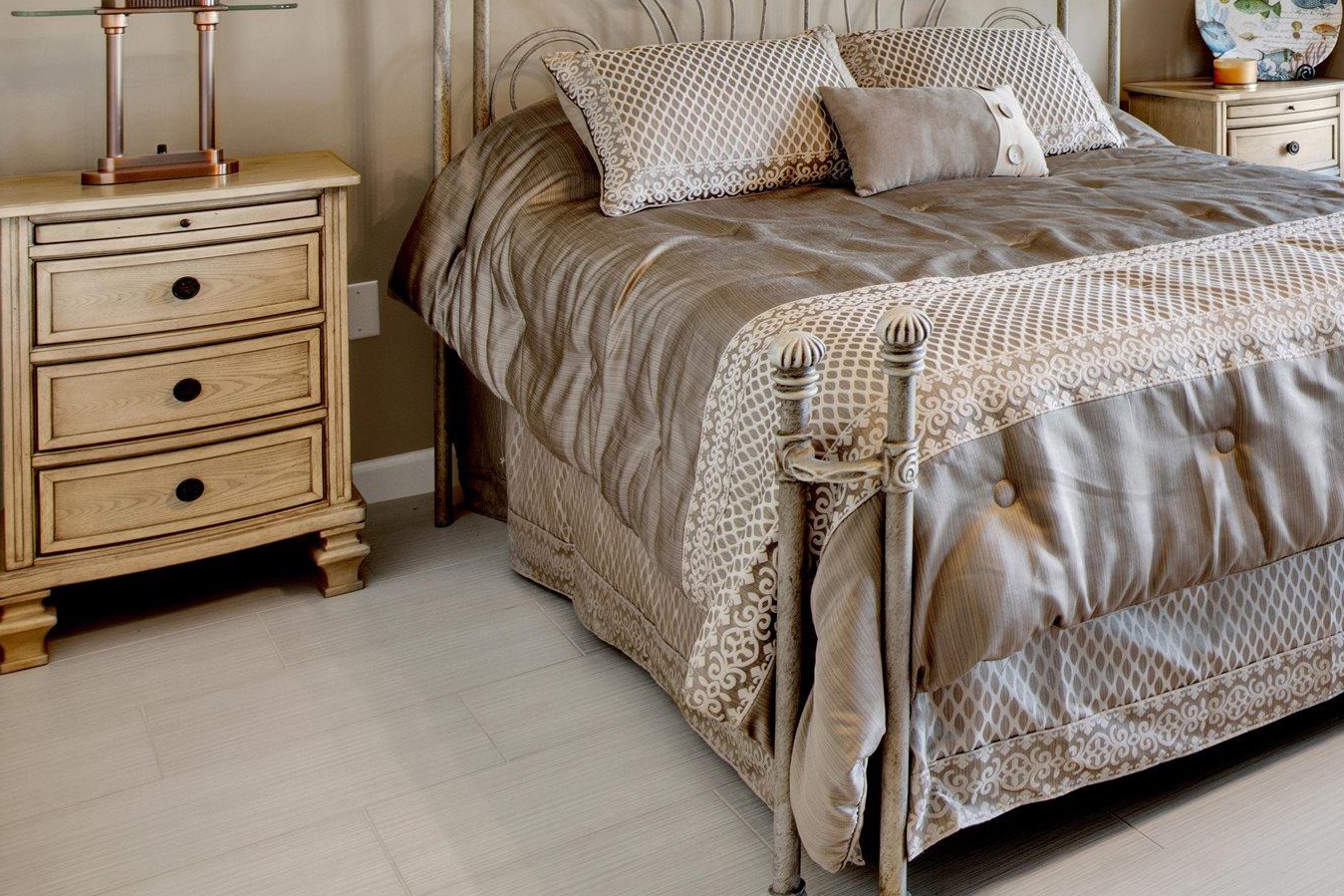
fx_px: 1530
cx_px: 1478
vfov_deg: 29.5
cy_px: -87
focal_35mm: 41
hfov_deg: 39.0
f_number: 11
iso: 200
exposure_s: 1/4
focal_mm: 18
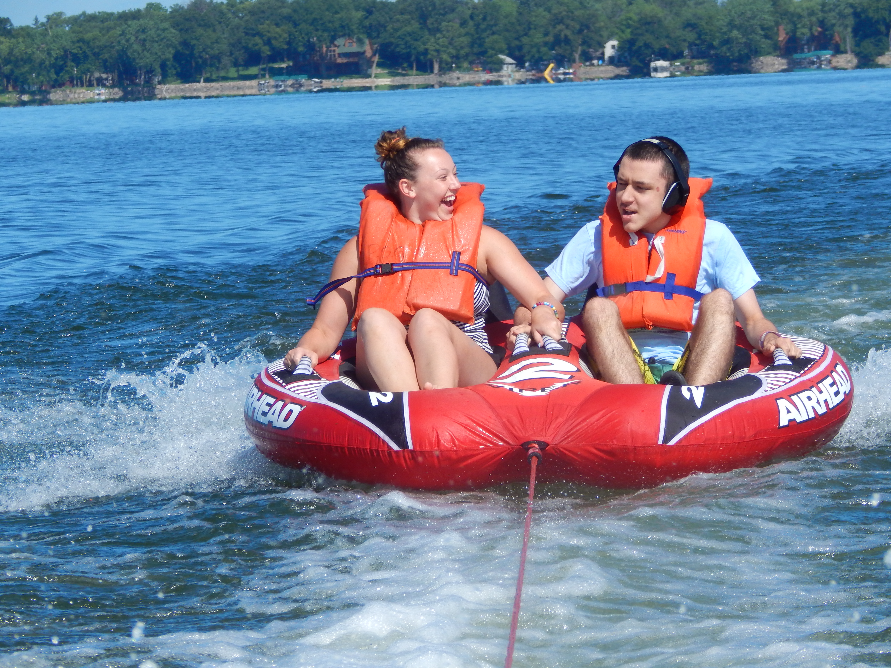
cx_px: 446
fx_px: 8108
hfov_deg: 6.3
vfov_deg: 4.7
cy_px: 334
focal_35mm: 315
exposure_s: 1/800
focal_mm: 56.5
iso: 125
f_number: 5.7
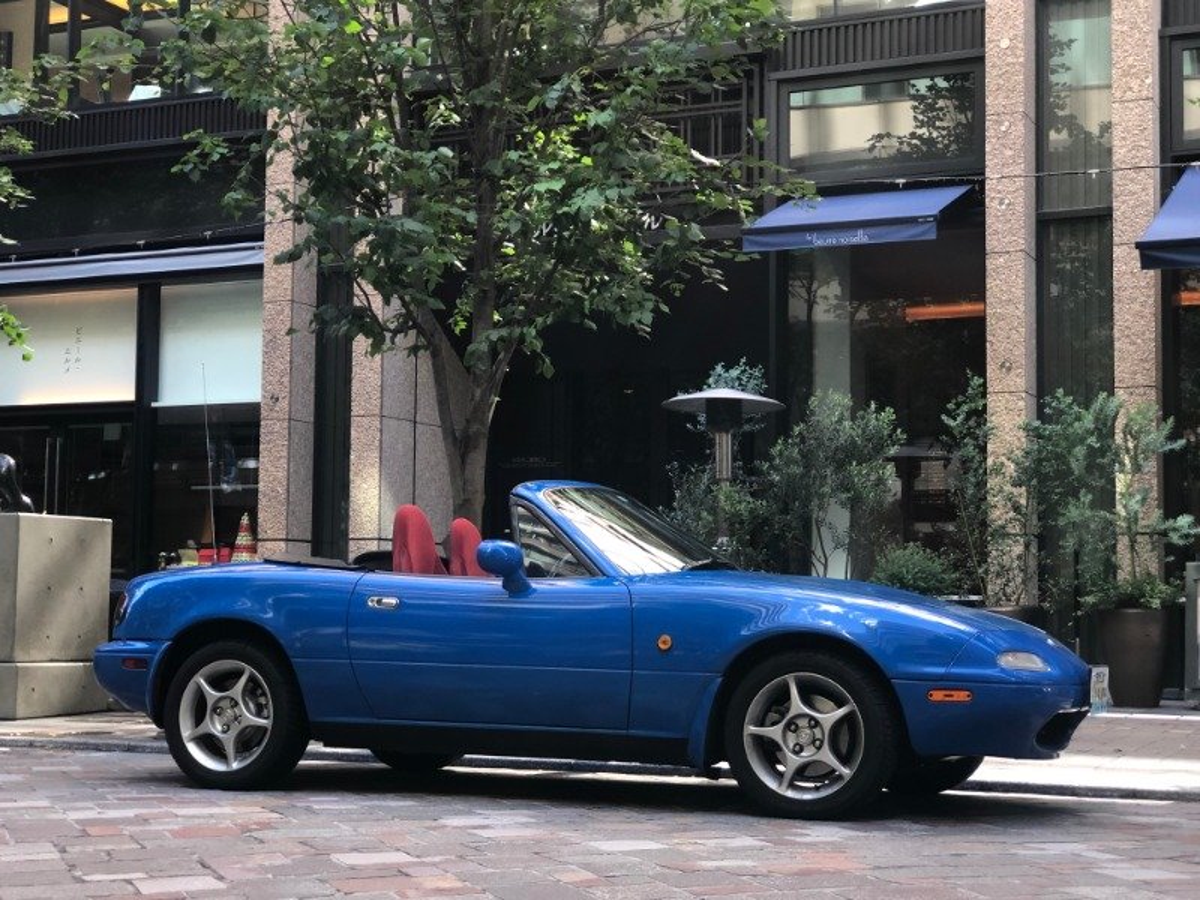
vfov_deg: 25.7
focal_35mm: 57
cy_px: 450
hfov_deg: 33.8
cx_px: 600
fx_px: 1976
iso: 100
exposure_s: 1/120
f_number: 2.8
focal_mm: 6.6
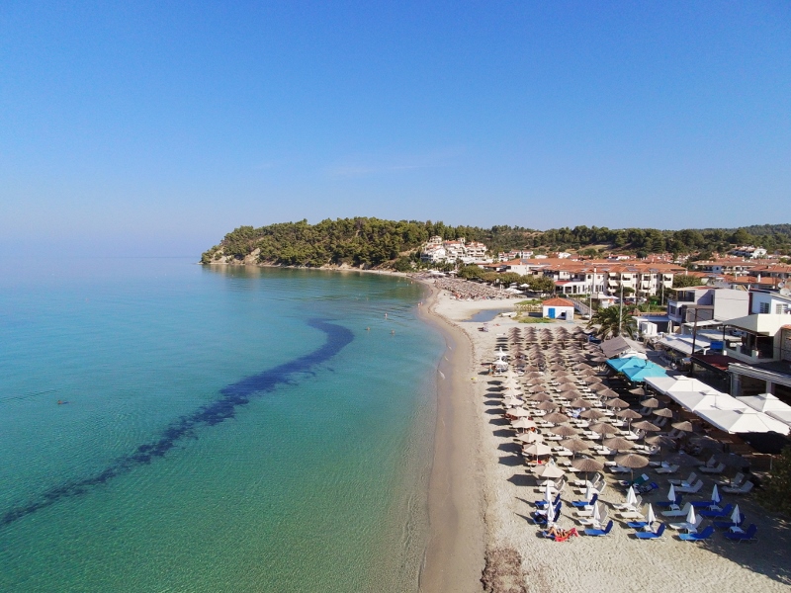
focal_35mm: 22
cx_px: 396
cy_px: 296
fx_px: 503
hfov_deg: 76.4
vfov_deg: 61.1
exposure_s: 1/1919
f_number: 2.5
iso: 116
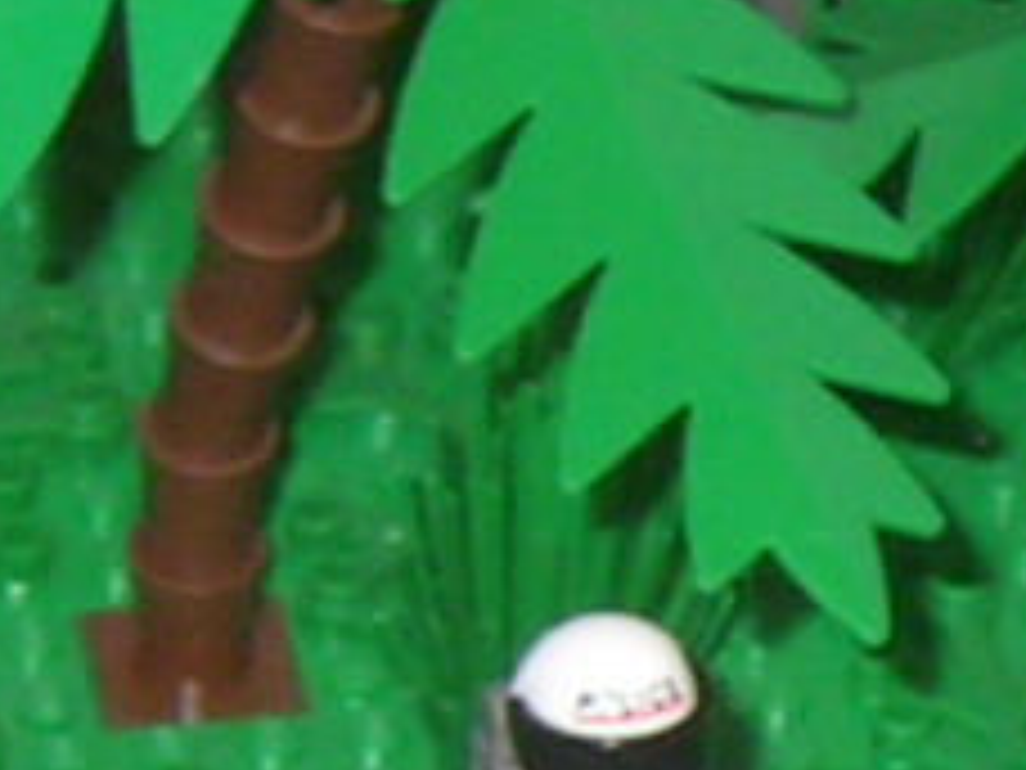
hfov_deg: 6.7
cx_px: 1814
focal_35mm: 288
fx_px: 8536
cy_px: 964
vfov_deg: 5.1
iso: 100
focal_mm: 6.4
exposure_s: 1/34.3
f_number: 3.2
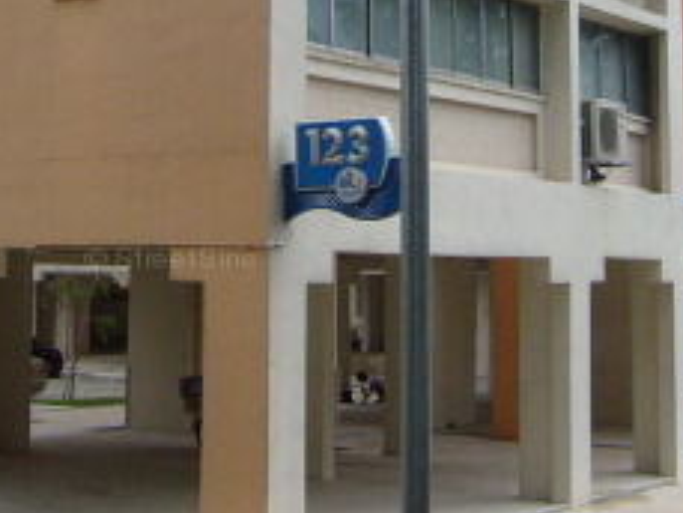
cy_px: -36
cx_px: 307
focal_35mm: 84
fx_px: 1658
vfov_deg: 17.1
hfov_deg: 23.3
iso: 80
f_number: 7.1
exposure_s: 1/180
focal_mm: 5.8
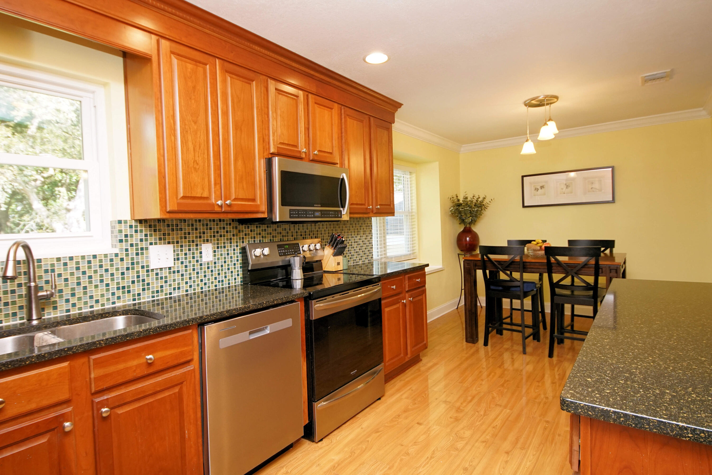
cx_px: 356
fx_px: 356
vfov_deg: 67.4
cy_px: 238
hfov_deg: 90.0
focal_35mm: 18
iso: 800
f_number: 5
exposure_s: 1/60
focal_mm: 12
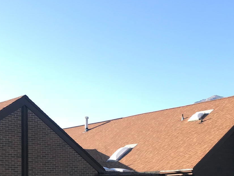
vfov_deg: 20.7
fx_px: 466
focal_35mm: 69
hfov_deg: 28.2
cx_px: 113
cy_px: 169
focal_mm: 3.99
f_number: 1.8
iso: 20
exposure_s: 1/638
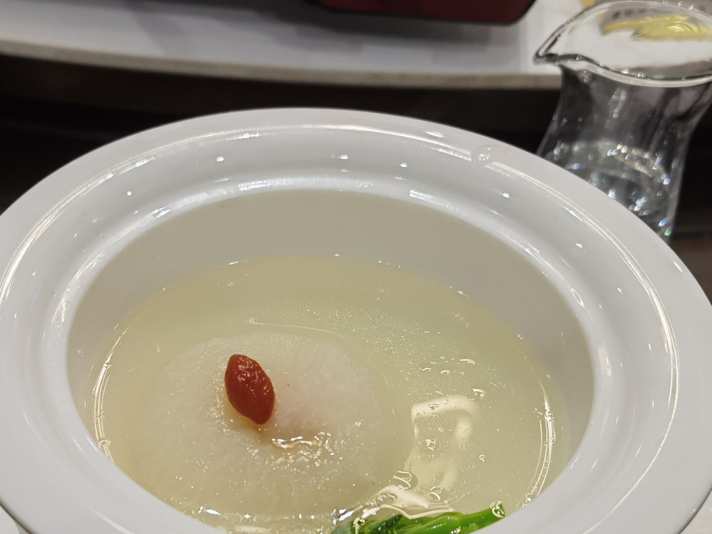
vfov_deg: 26.9
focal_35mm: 53
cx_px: 236
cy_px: 440
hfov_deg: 35.8
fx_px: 1090
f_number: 1.9
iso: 100
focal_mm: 6.67
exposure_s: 1/100
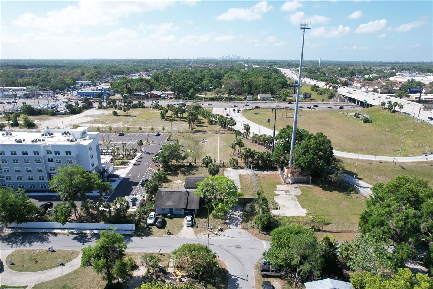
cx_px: 216
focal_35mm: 22
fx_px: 265
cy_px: 144
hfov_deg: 78.6
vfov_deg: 57.2
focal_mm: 8.38
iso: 150
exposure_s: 1/1600
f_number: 2.8
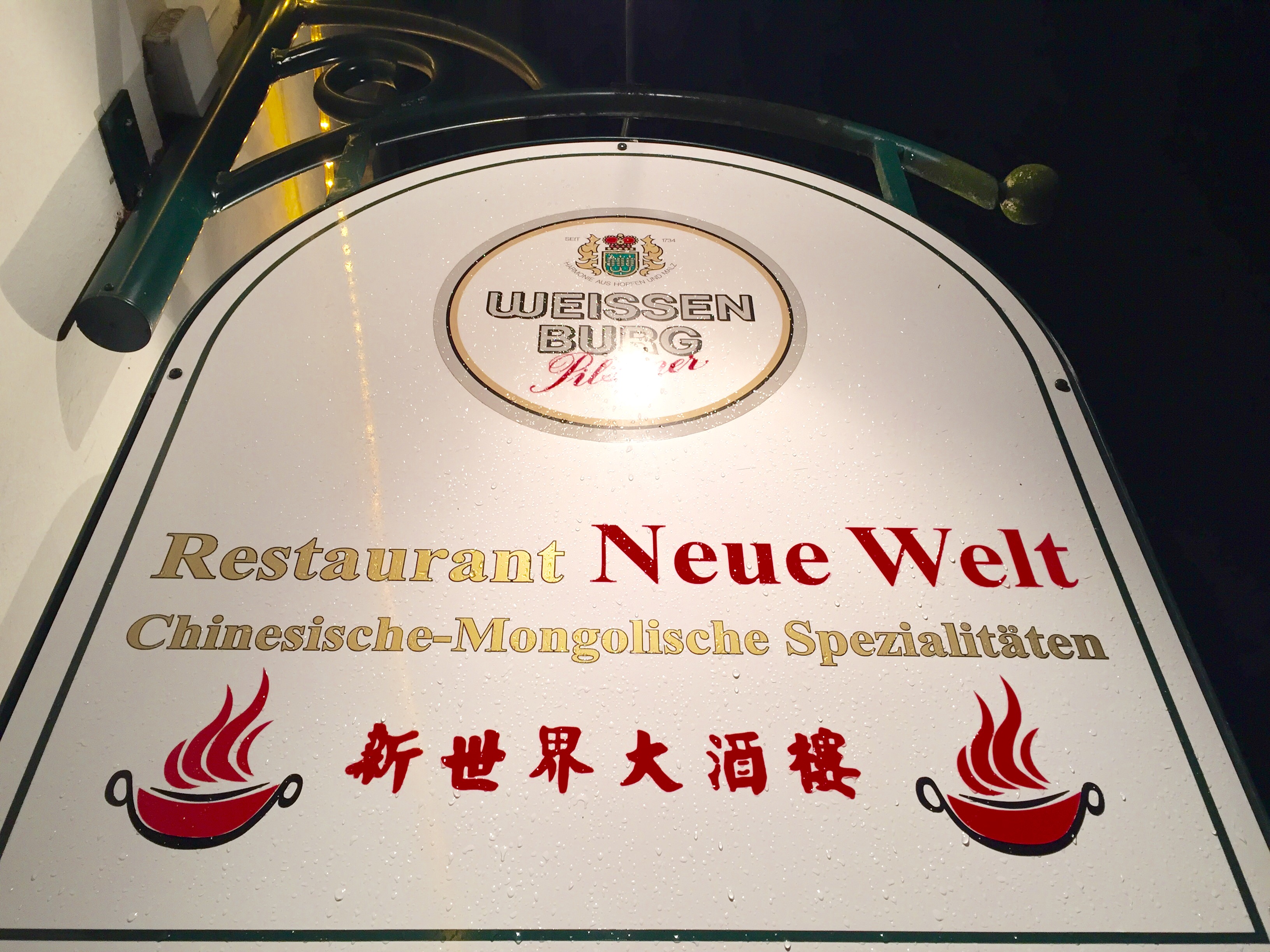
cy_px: 476
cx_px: 635
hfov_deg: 61.7
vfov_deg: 48.2
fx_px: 1064
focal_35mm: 29
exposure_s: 1/33
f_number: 2.2
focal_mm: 4.15
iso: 80
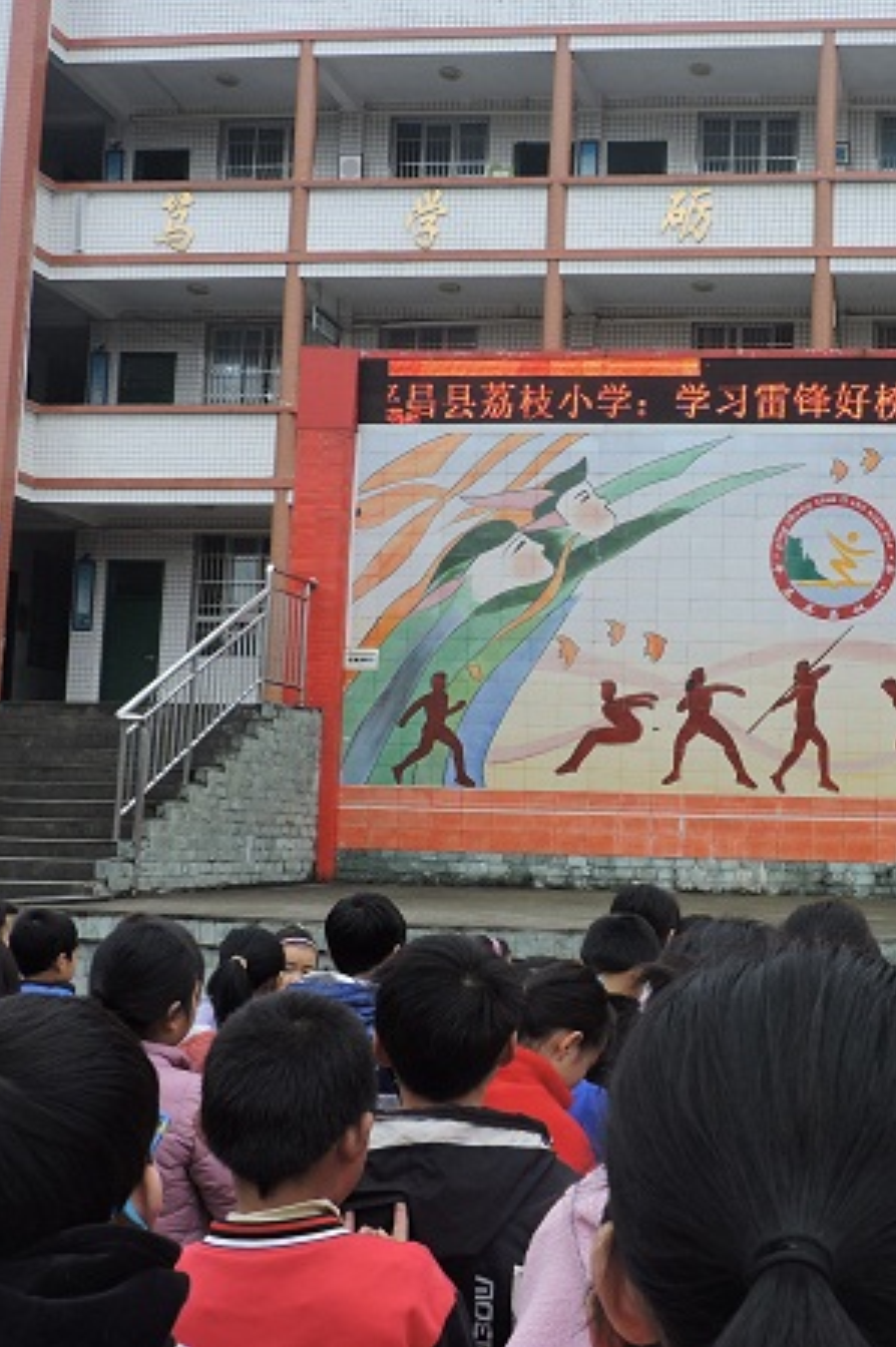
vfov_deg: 42.8
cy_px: 674
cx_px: 794
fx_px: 1720
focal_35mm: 46
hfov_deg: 28.2
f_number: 3.2
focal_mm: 5.9
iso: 100
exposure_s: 1/250
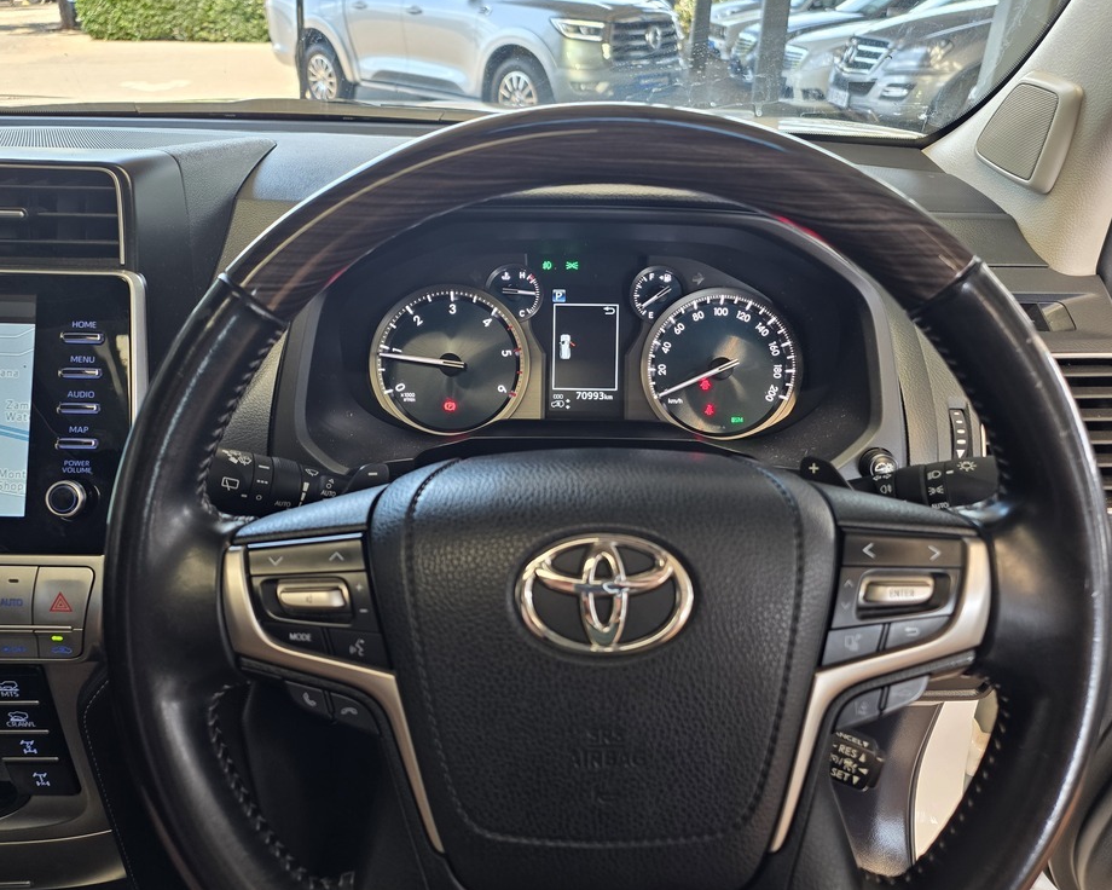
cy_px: 449
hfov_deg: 68.1
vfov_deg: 56.8
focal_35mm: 25
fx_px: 823
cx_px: 551
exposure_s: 1/100
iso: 160
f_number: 1.7
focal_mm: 6.25
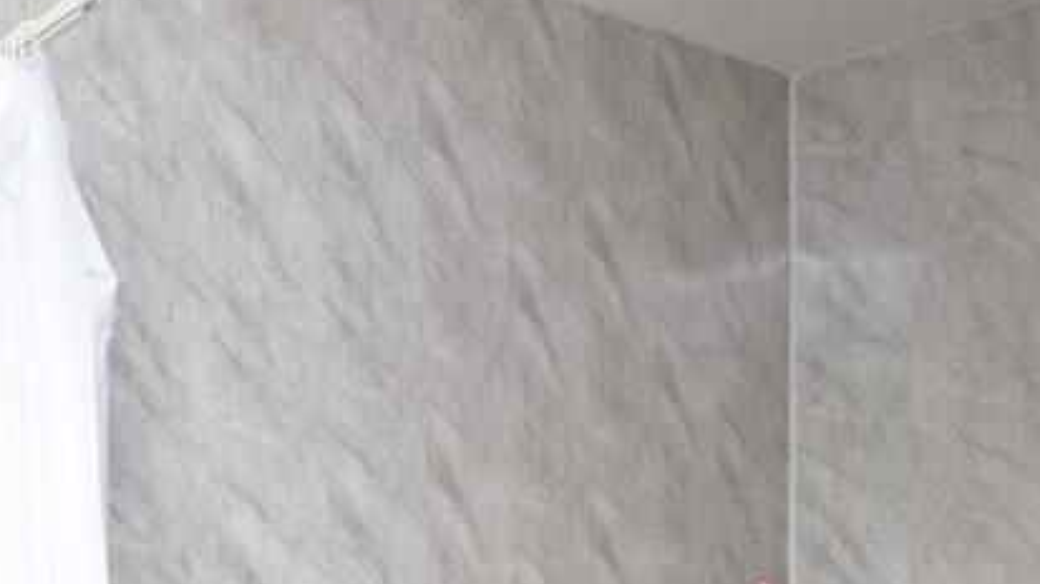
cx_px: 60
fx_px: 1075
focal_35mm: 39
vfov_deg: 29.0
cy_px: 537
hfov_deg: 45.6
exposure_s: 1/60
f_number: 4
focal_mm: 10
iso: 400
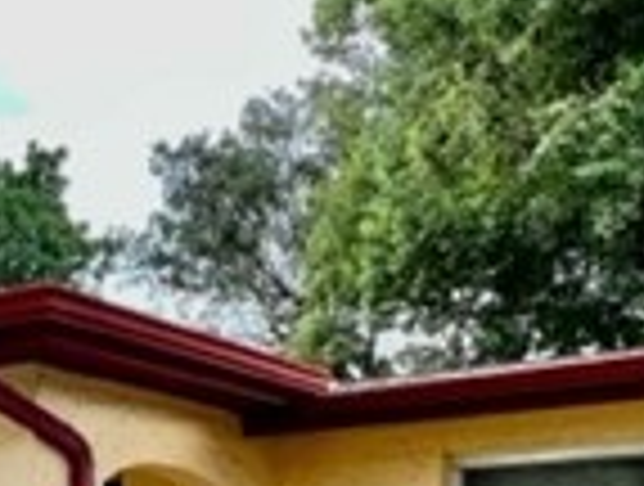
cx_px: 171
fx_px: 1082
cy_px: 626
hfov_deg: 32.6
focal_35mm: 58
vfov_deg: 22.7
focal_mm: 1.57
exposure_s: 1/122
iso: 40
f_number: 1.8
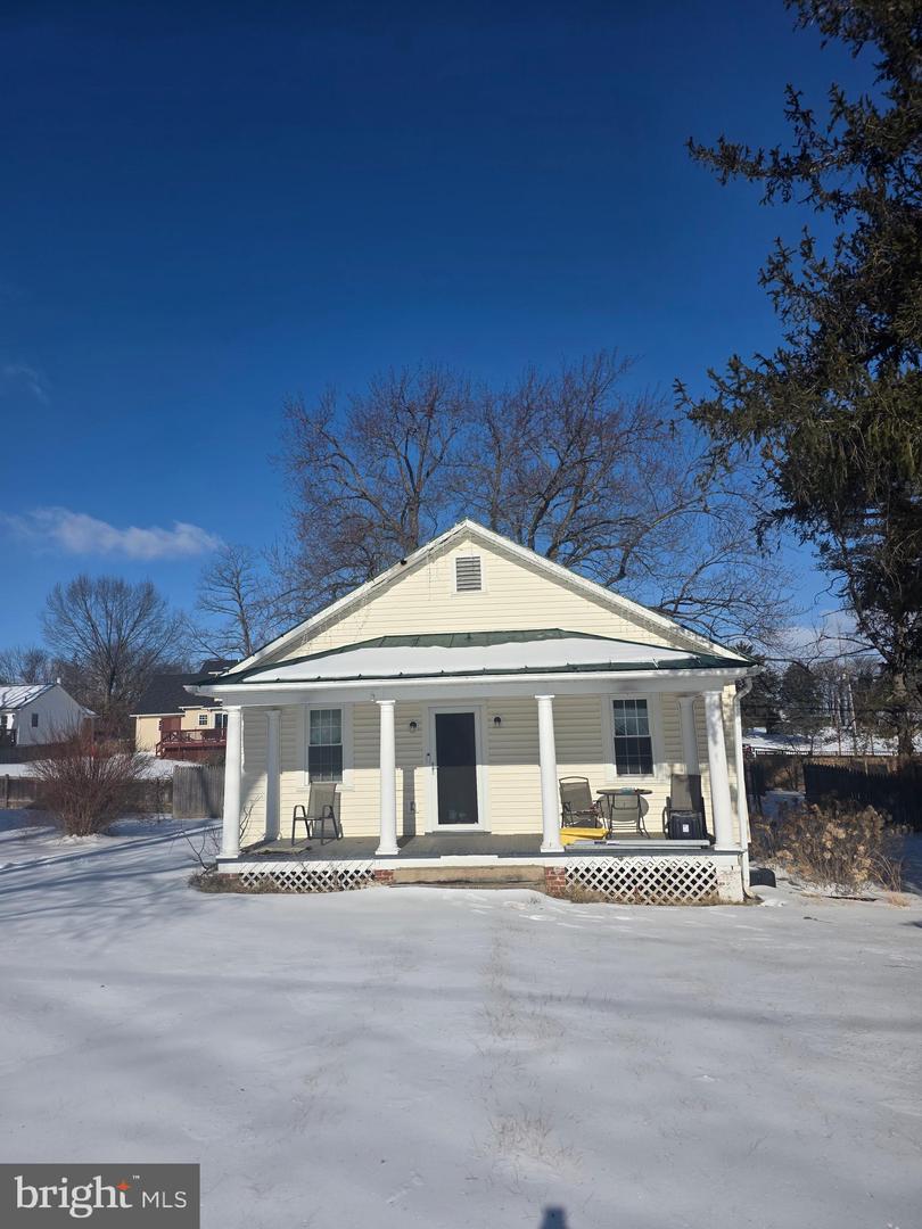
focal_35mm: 23
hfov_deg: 58.9
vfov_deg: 73.9
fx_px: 817
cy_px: 614
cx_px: 461
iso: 50
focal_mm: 6.3
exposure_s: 1/7944
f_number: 1.7
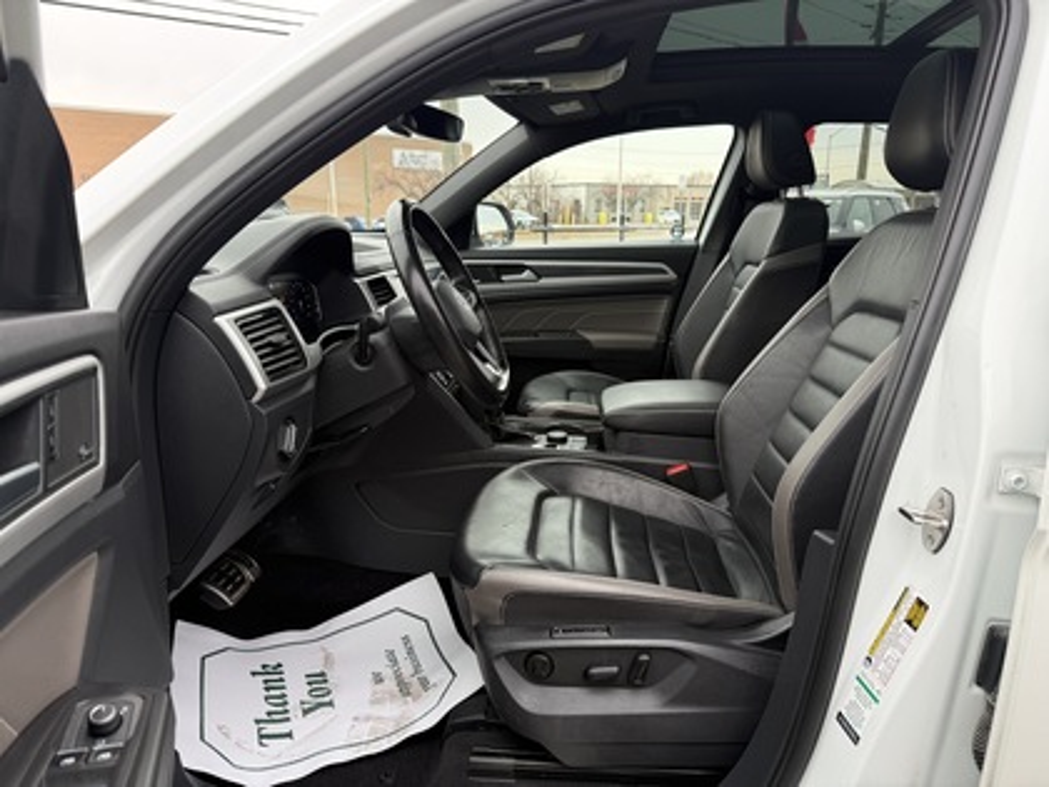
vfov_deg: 56.8
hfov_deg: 71.6
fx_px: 727
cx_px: 524
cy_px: 394
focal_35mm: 24
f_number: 1.78
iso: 125
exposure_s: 1/239
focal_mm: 6.76
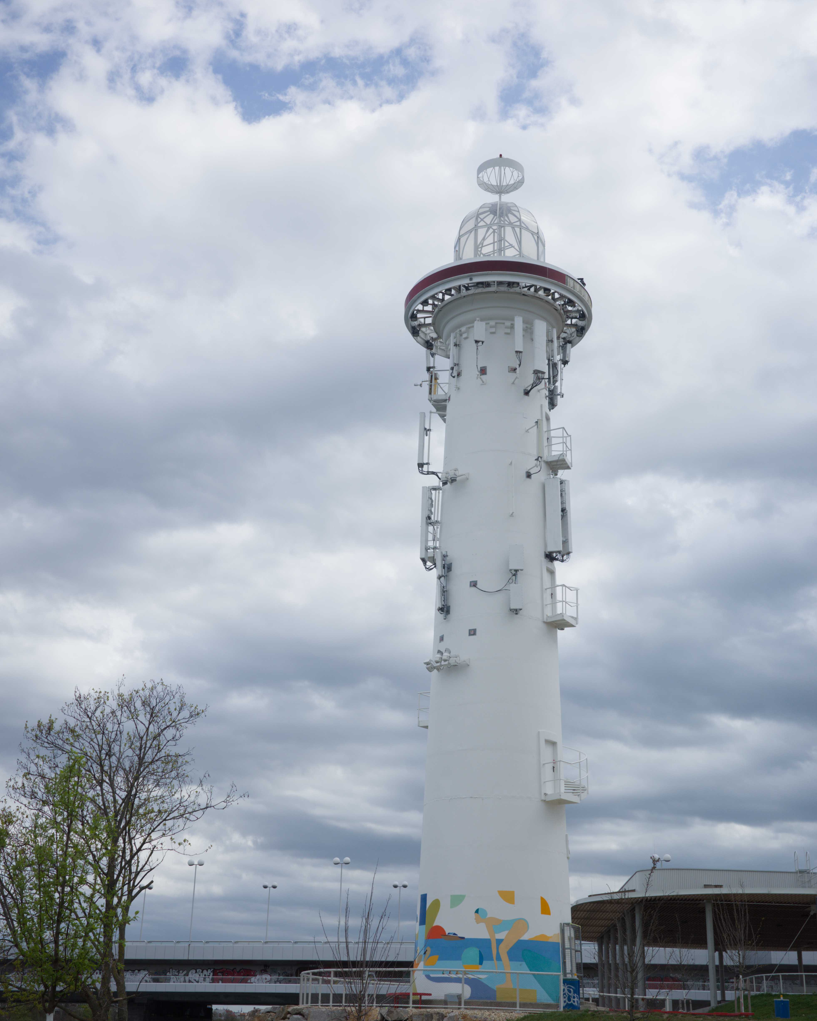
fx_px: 1390
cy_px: 495
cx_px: 403
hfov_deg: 32.7
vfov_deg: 40.3
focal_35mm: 46
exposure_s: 1/500
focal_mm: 26
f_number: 5.6
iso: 100
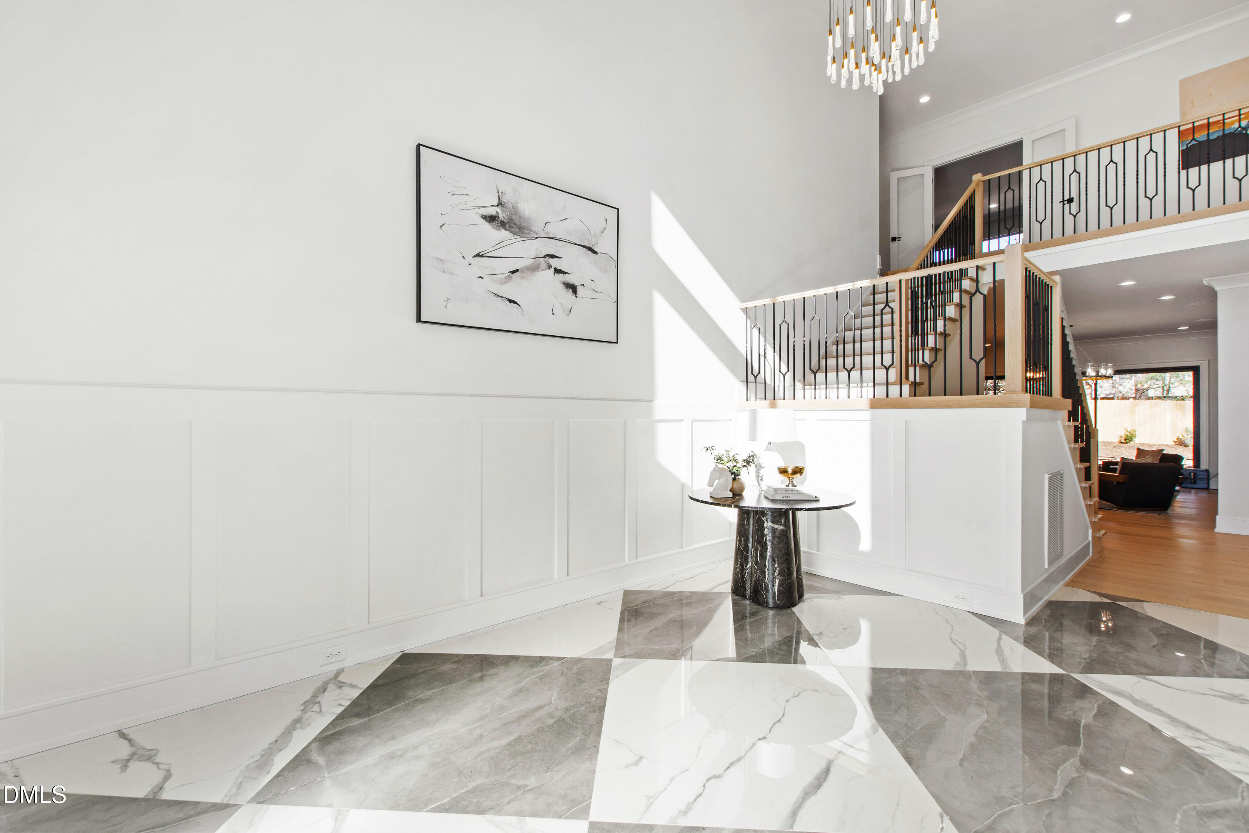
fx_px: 520
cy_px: 416
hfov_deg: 100.4
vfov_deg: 77.3
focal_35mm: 15
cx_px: 624
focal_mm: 10
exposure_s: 1/13
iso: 100
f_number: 8
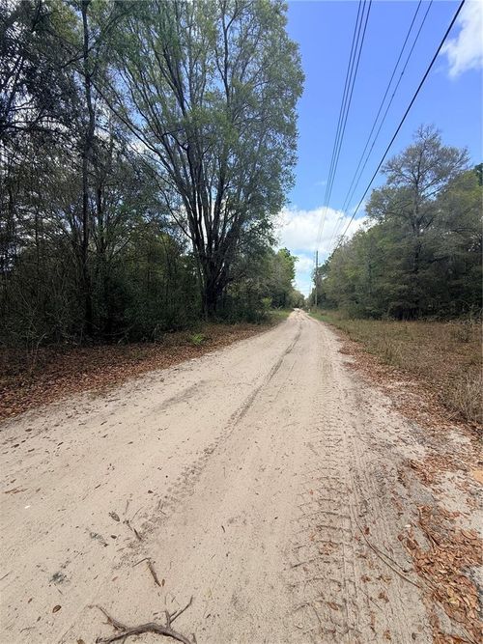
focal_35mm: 14
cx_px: 242
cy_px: 322
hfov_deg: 85.7
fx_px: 261
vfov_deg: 102.1
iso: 64
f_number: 2.2
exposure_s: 1/1068
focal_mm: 2.22
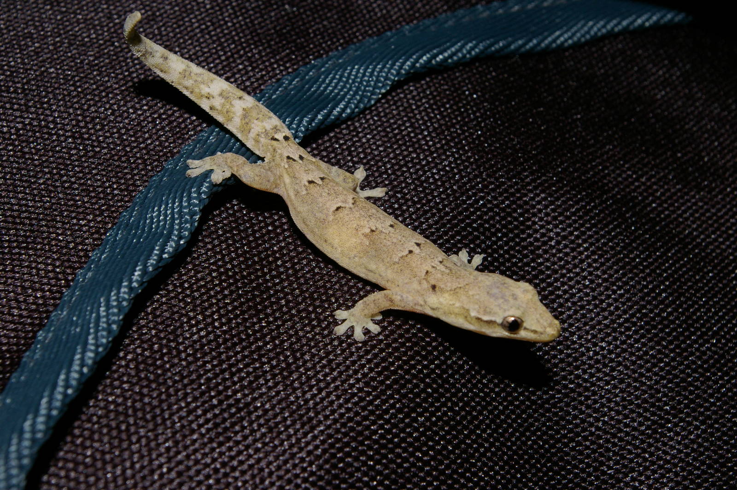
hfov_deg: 33.4
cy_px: 245
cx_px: 368
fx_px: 1227
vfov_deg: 22.6
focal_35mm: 60
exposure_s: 1/60
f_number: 16
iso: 400
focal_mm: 40
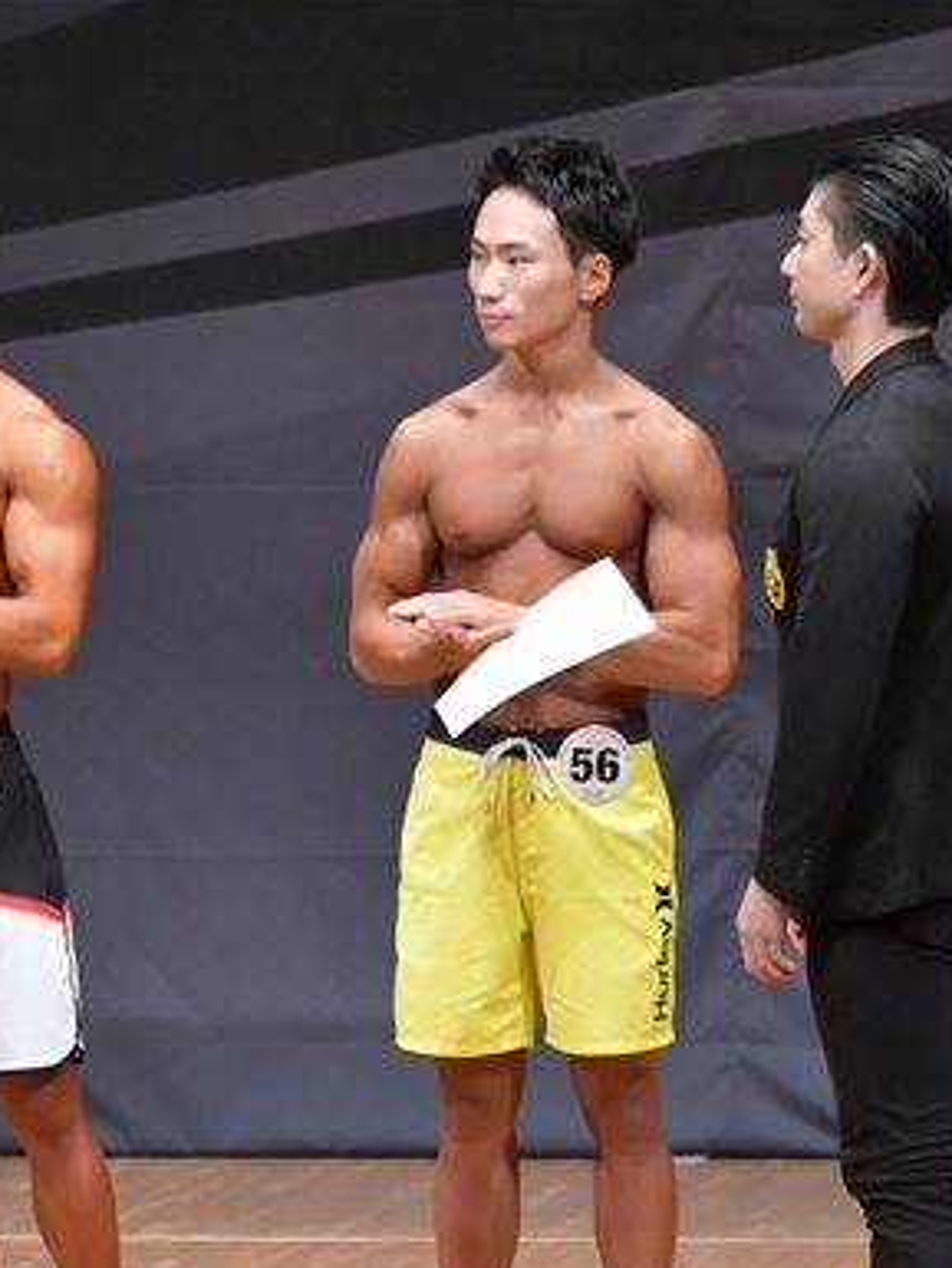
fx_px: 18068
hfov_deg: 3.0
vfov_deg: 4.0
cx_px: 473
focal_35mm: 493
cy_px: 843
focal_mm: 170
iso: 8000
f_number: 5.6
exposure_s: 1/400
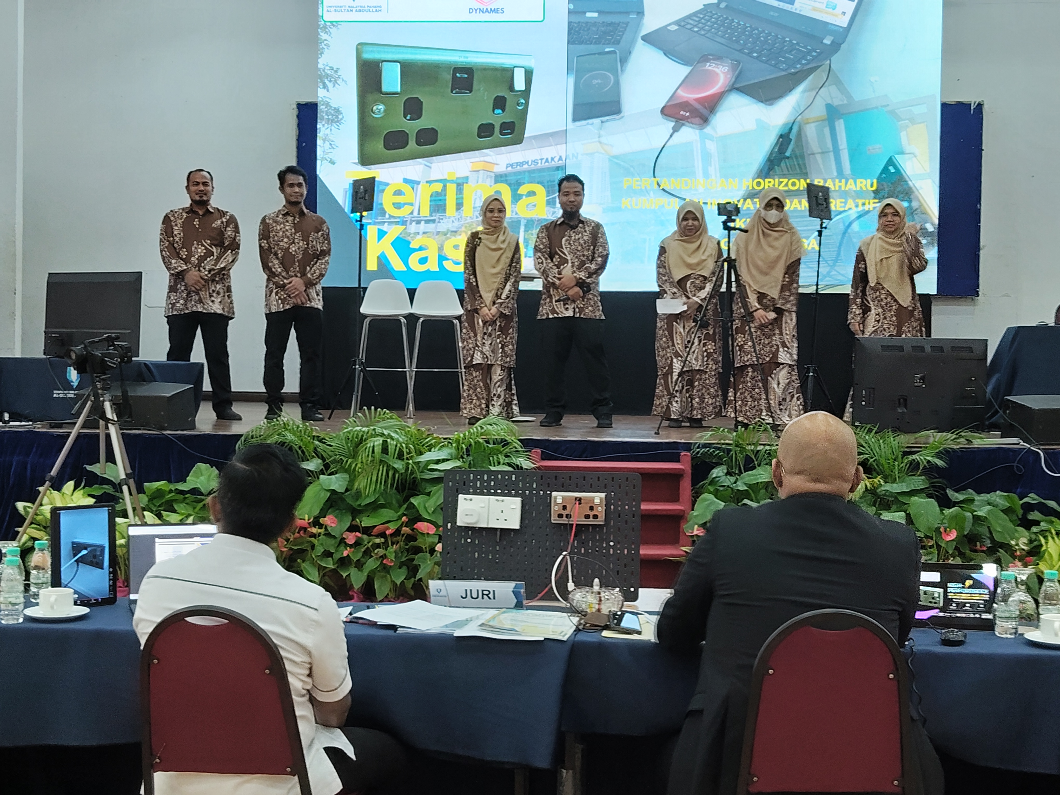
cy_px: 398
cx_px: 530
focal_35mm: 50
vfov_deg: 29.1
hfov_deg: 38.2
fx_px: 1531
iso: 126
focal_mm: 4.15
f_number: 1.8
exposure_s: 1/20
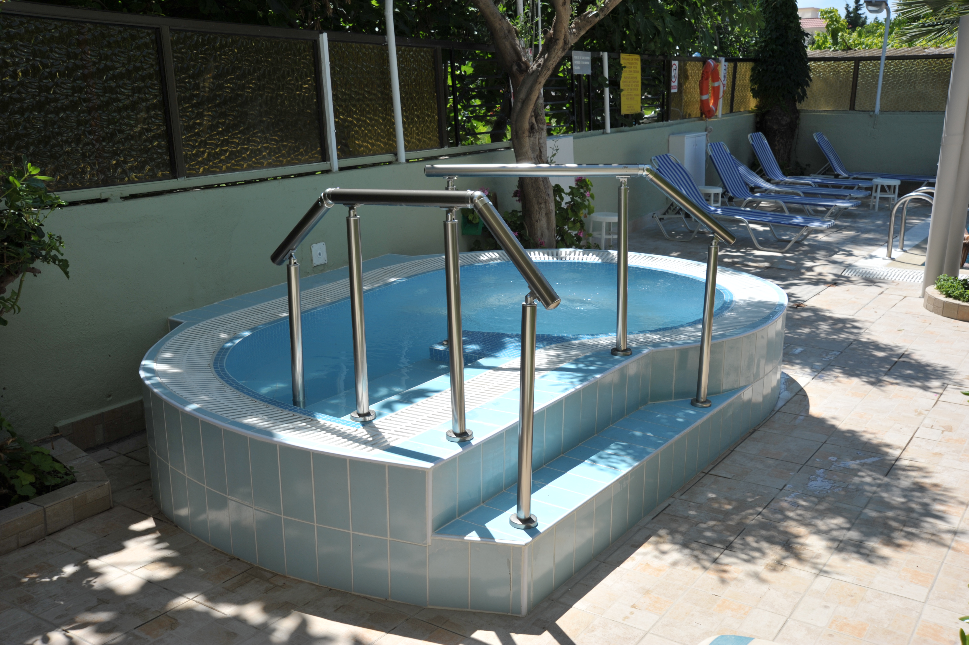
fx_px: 915
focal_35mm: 34
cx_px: 484
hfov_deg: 55.8
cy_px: 322
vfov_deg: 38.8
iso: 250
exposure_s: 1/400
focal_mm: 34
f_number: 9
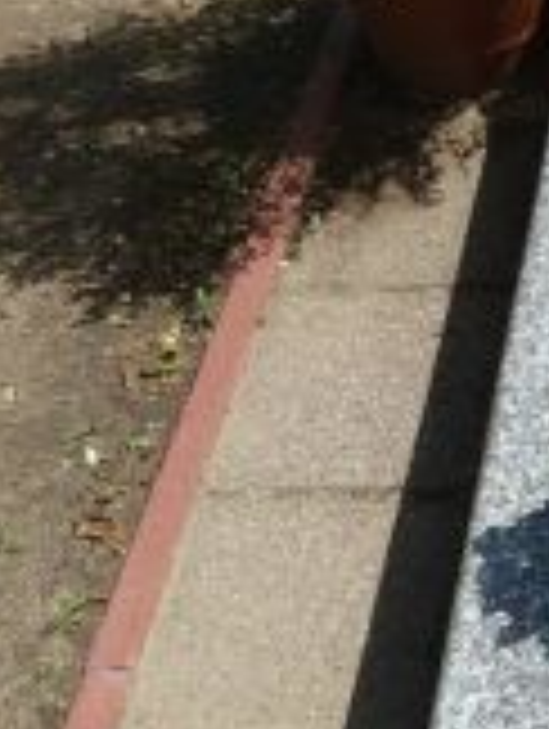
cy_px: 162
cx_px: 792
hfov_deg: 18.1
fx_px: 1561
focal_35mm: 74
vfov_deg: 25.9
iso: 80
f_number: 5
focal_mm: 4.1
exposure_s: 1/400
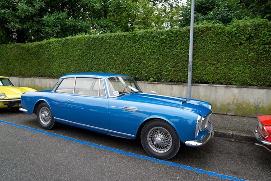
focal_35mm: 24
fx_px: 181
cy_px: 90
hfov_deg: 73.7
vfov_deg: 53.1
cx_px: 136
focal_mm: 24
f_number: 6.3
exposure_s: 1/15
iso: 50
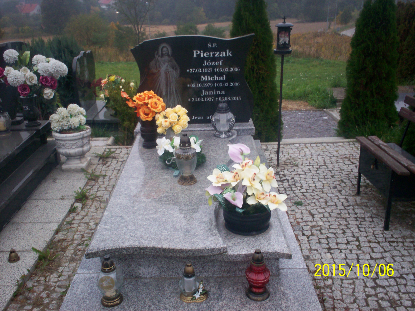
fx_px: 432
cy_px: 156
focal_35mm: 36
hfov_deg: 51.4
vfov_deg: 39.7
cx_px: 208
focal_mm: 6
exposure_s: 1/32.6
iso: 140
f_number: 4.5
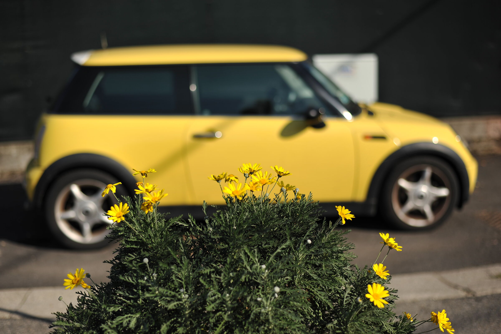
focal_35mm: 50
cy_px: 167
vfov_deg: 27.0
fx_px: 695
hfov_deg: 39.6
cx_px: 250
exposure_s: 1/8000
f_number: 2.5
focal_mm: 50
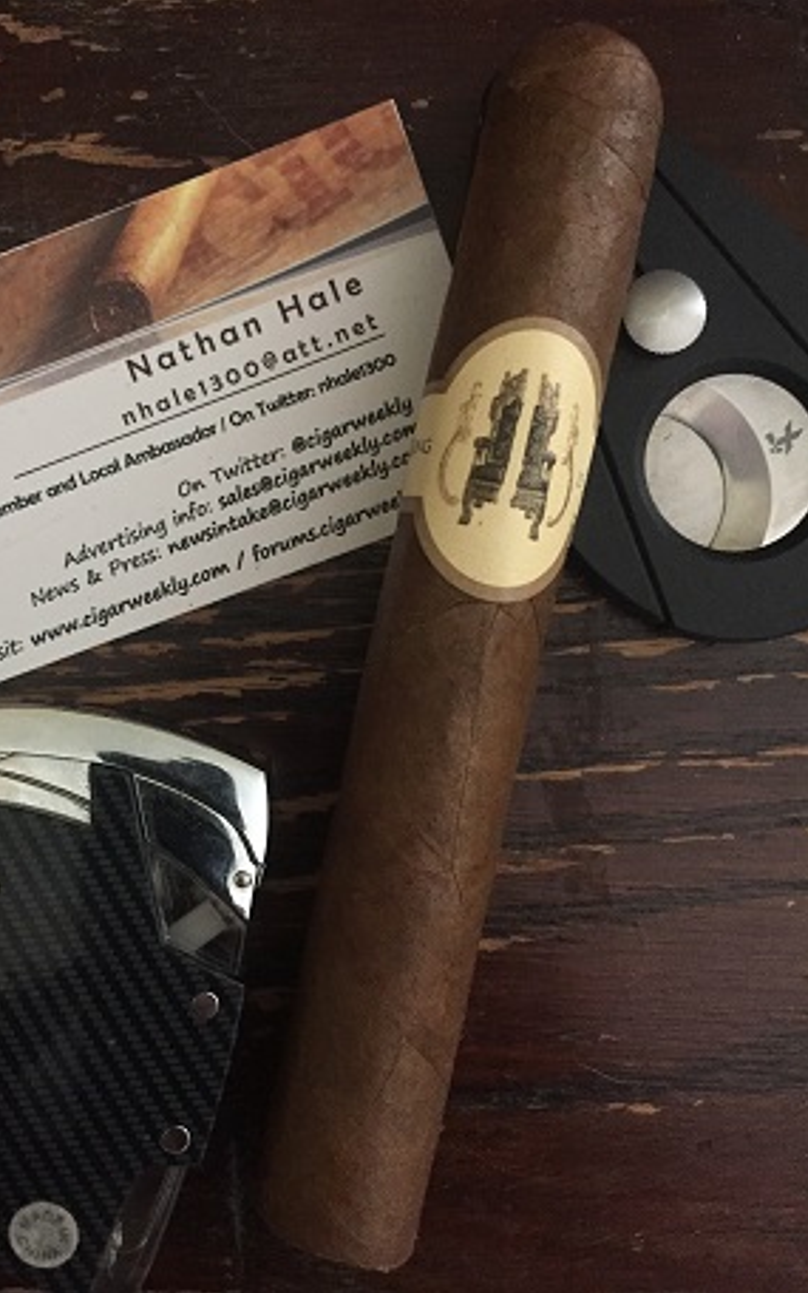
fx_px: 1092
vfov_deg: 61.2
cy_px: 649
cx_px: 325
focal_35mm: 31
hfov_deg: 40.4
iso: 320
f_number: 2.2
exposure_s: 1/15
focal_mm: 4.15
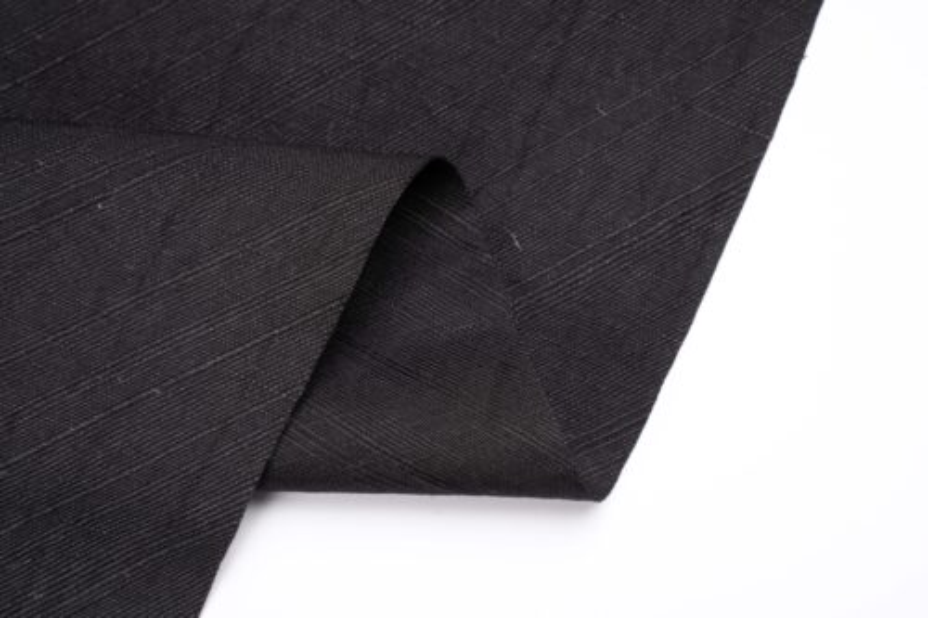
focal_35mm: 75
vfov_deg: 18.2
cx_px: 464
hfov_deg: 27.0
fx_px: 1933
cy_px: 309
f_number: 13
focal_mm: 75
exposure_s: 1/125
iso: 100
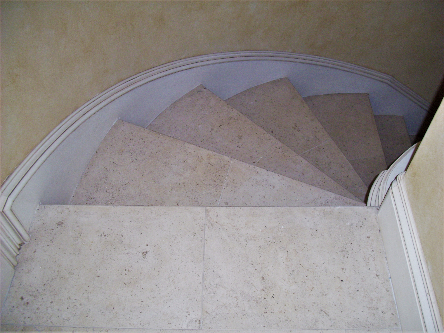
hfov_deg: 54.0
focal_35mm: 34
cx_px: 222
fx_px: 436
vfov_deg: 41.8
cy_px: 166
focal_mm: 5.7
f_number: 2.9
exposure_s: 1/40
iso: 80
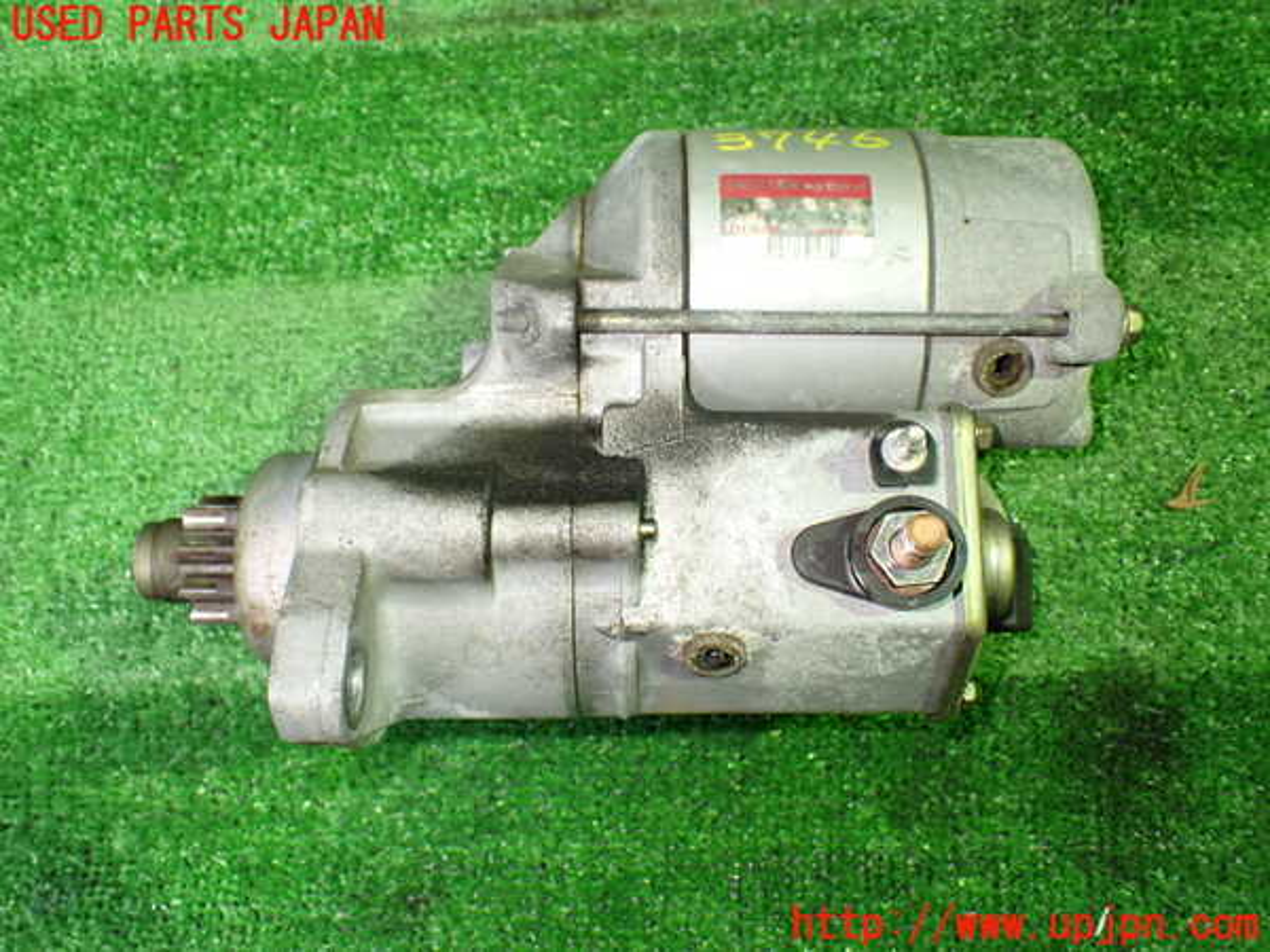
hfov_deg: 56.8
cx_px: 635
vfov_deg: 44.2
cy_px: 476
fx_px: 1174
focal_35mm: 32
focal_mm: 5.79
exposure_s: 1/40
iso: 800
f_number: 2.4
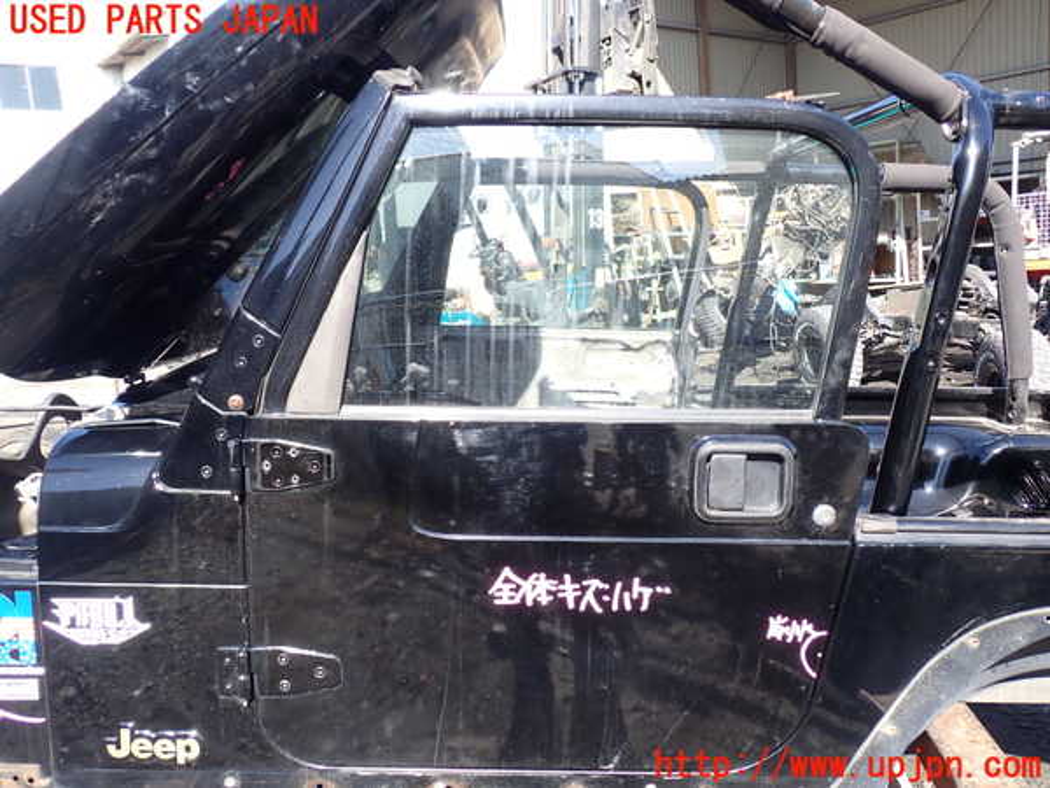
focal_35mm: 30
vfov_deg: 46.8
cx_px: 525
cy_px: 394
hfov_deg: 60.0
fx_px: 910
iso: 100
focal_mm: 5.4
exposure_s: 1/250
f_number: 3.2
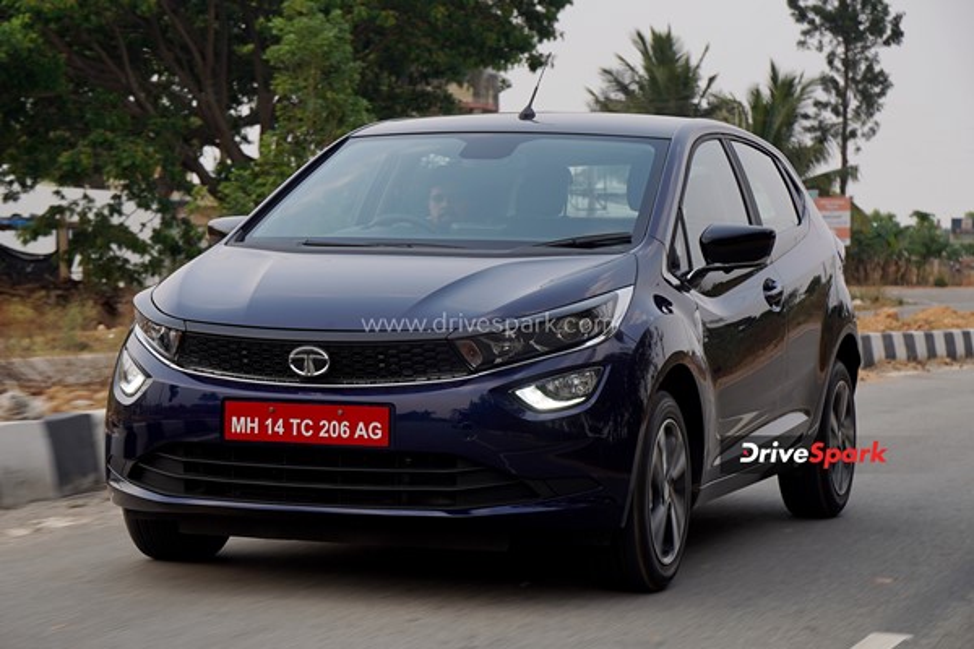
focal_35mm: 105
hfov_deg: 19.5
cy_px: 324
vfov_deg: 13.0
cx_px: 487
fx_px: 2841
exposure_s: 1/160
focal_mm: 70
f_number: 7.1
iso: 100
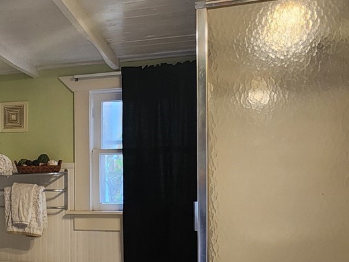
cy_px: 179
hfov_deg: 44.6
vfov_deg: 35.5
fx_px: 403
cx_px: 72
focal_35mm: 40
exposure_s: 1/60
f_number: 2.2
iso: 250
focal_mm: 2.2
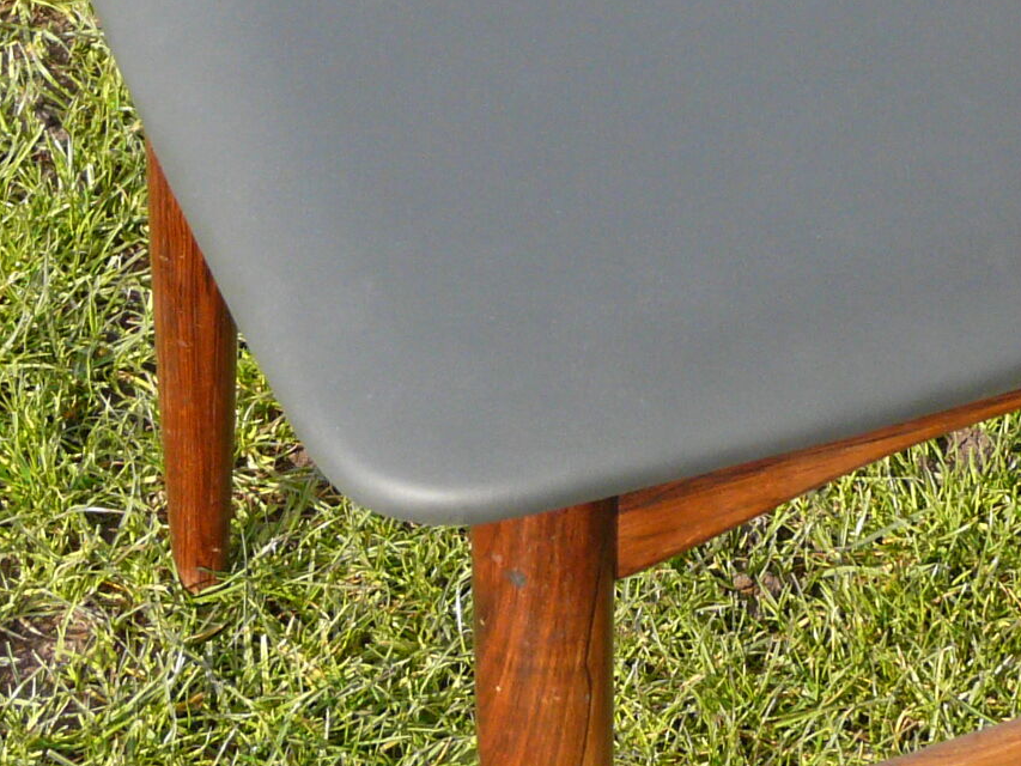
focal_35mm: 120
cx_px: 815
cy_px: 141
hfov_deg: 16.3
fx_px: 3540
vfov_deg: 12.3
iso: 160
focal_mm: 6.5
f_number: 3.2
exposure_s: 1/500
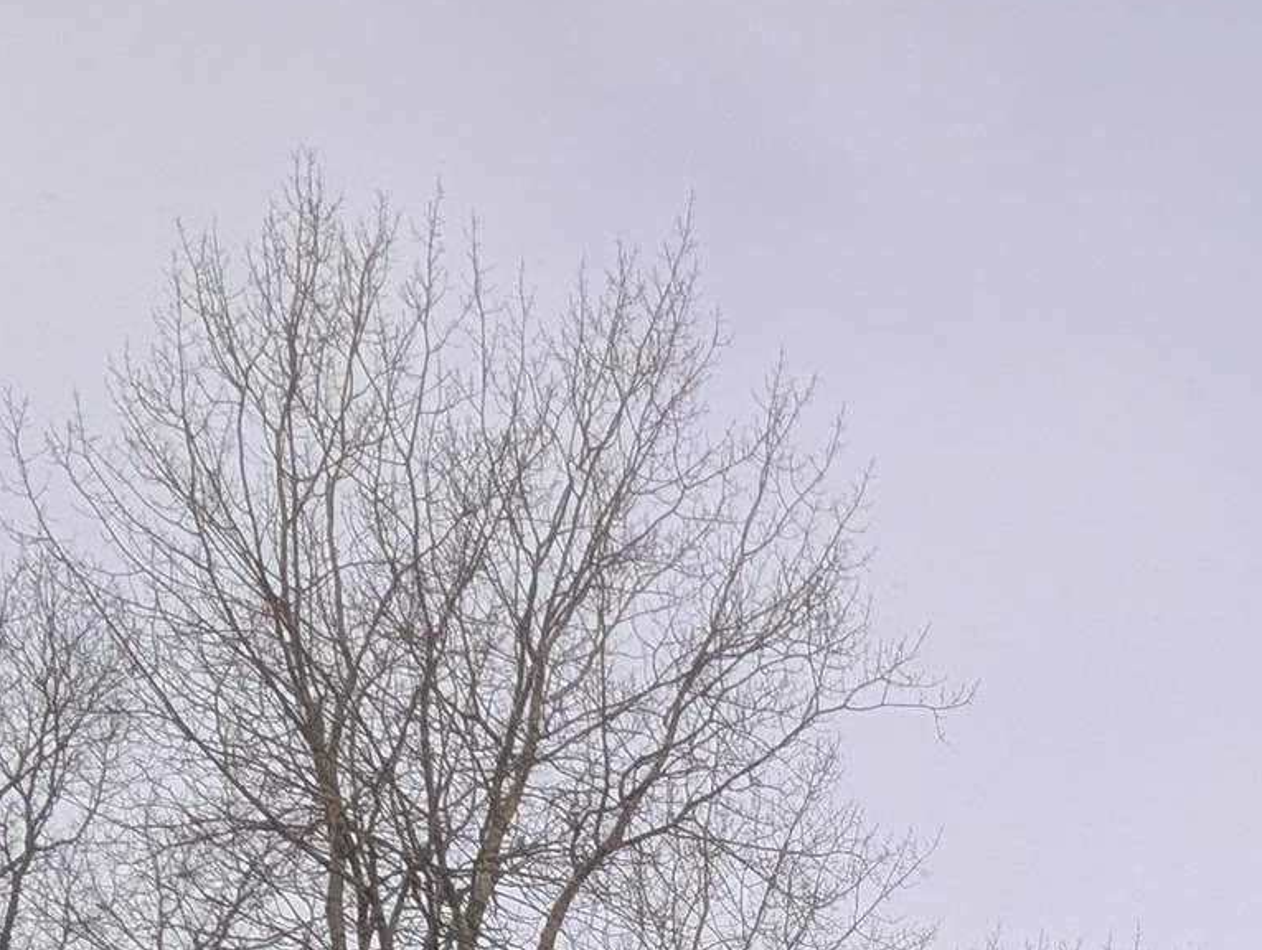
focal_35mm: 48
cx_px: 1175
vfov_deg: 21.3
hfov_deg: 36.7
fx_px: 1752
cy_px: 1667
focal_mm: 2.02
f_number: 1.7
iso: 72
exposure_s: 1/3448
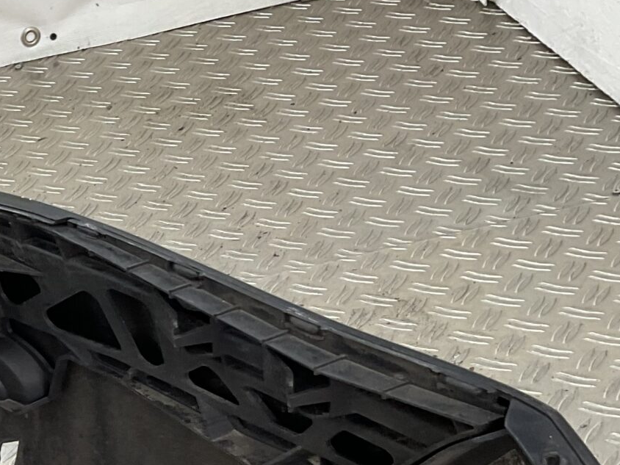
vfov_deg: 16.3
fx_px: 1576
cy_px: 519
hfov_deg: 20.0
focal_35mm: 88
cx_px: -239
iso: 25
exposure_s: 1/100
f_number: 1.8
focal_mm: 3
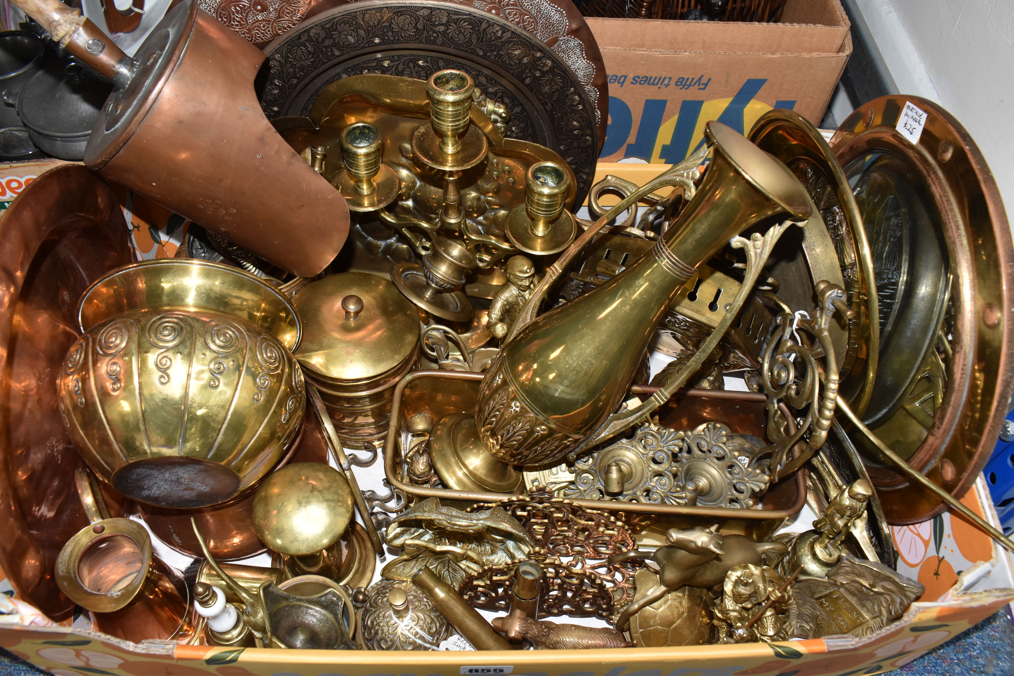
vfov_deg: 47.9
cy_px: 338
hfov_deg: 67.4
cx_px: 507
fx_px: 760
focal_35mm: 27
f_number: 7.1
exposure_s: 1/60
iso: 800
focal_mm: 18
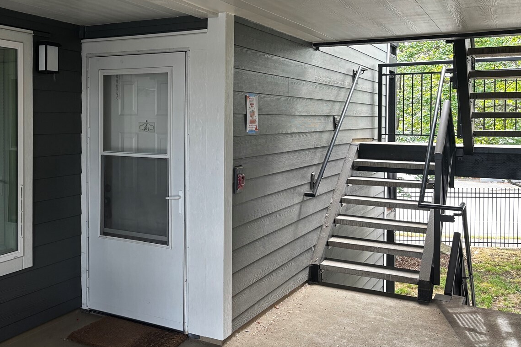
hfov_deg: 49.8
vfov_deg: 34.9
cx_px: 172
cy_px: 130
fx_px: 550
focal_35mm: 38
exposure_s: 1/121
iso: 125
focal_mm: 5.96
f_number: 1.6
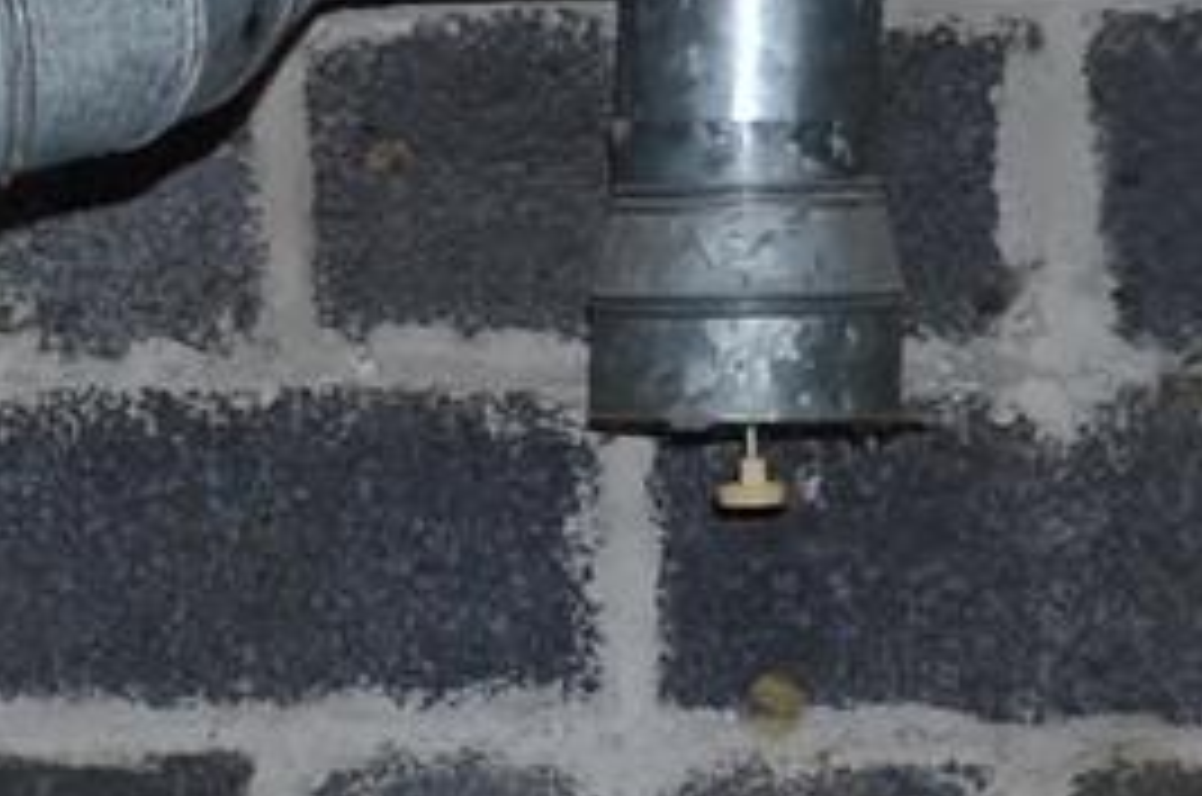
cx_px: -2318
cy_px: 1084
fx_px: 6899
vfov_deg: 6.5
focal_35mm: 207
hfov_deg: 8.5
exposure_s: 1/60
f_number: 3.5
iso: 250
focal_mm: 18
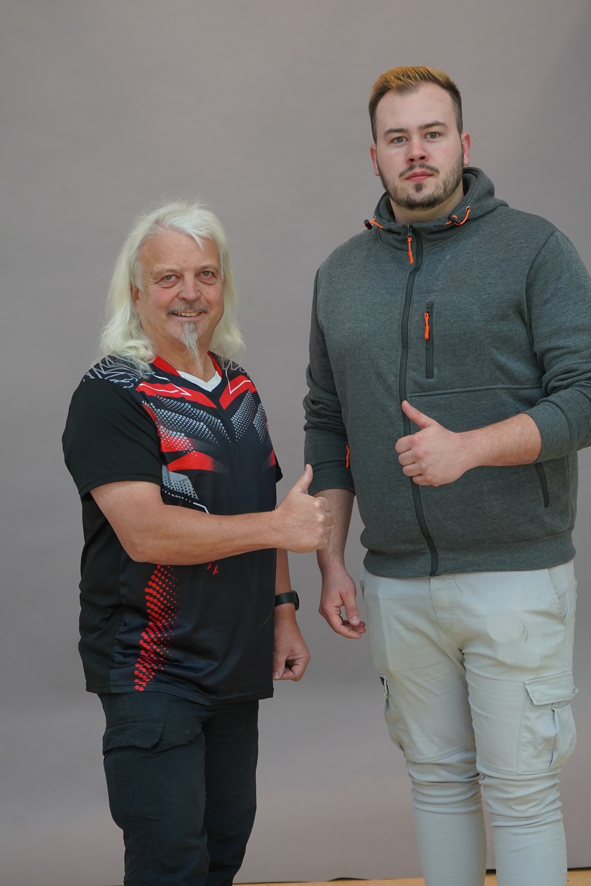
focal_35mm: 57
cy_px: 558
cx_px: 339
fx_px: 1403
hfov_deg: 23.8
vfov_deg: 34.8
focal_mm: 41
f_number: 4.5
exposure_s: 1/160
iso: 800
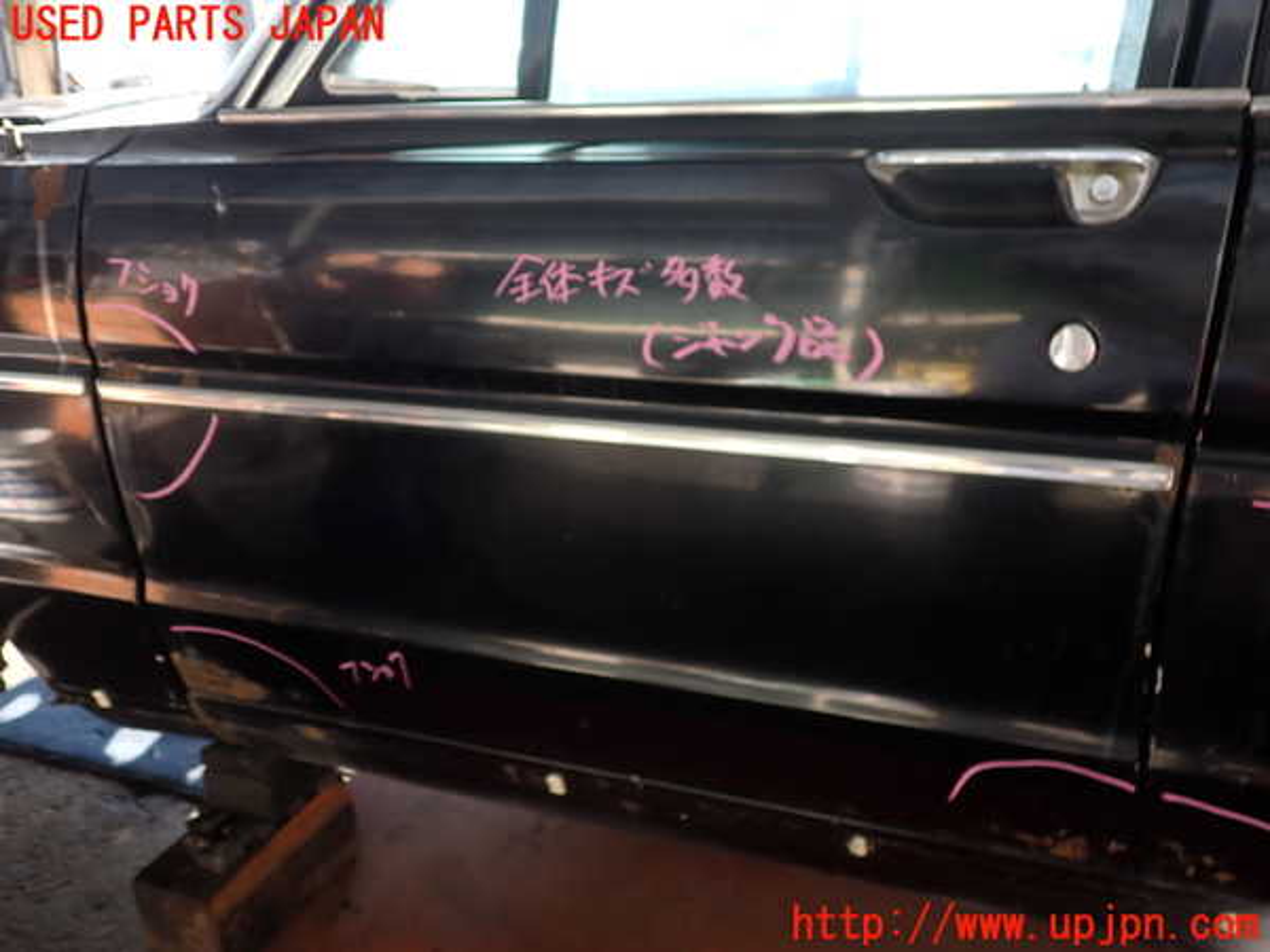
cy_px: 476
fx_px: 1101
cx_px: 635
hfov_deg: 60.0
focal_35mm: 30
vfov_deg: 46.8
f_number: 2.3
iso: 100
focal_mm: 5.4
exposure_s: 1/80
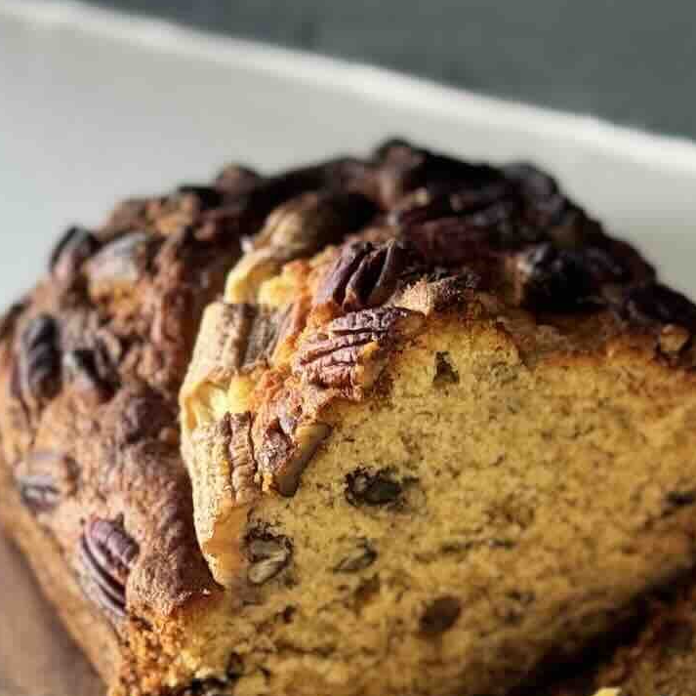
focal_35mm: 119
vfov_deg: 14.1
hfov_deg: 14.6
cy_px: 874
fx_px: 2707
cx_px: 565
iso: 100
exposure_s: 1/60
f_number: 1.78
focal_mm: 6.76
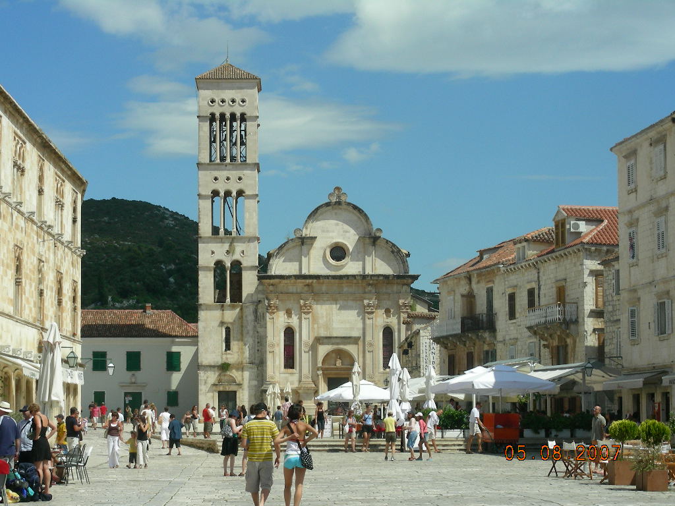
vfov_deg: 17.0
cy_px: 253
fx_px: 1696
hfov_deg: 22.5
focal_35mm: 87
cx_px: 338
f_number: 5.6
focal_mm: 14.6
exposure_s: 1/546
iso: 50
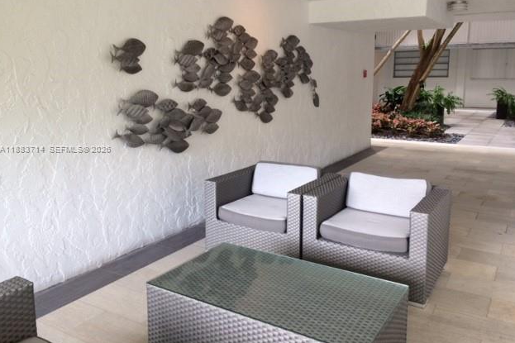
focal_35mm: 31
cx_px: 261
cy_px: 149
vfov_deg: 42.2
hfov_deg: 60.3
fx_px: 443
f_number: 2.2
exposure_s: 1/30
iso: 50
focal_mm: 4.15
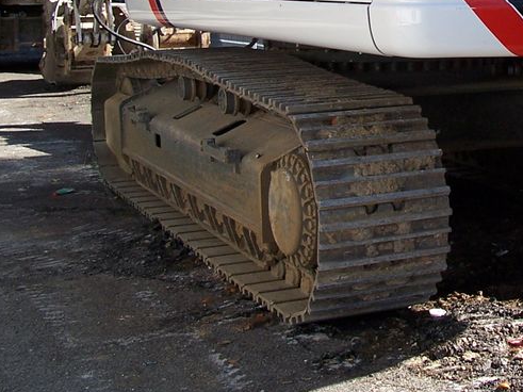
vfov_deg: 19.6
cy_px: 2
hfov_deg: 25.8
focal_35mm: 73
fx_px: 1103
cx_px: 473
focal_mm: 6
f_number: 2.8
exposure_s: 1/500
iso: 80
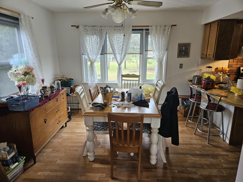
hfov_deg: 73.9
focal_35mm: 23
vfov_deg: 58.9
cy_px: 91
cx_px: 122
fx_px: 161
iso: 250
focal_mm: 5.4
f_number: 1.8
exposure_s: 1/120
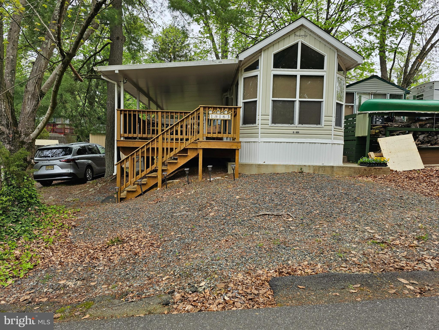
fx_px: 292
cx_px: 220
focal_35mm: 23
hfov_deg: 73.9
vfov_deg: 58.9
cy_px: 165
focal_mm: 6.3
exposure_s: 1/180
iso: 20
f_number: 1.7
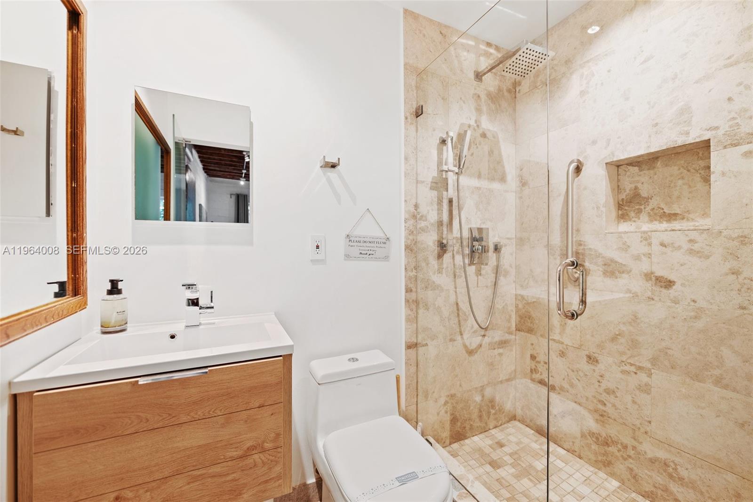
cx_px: 376
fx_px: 293
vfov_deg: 81.2
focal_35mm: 14
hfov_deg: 104.2
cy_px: 251
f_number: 2.8
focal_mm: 14
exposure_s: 1/13
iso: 560
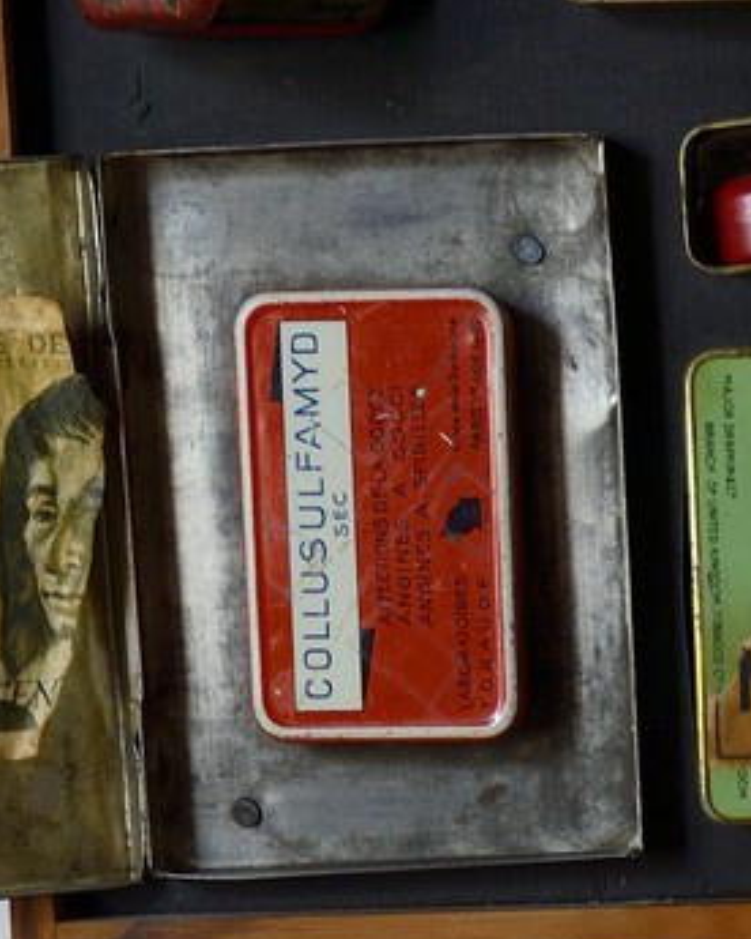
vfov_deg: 7.1
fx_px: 7251
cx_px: 1031
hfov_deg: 5.9
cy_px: 2088
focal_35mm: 261
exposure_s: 1/100
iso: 800
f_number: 5
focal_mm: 60
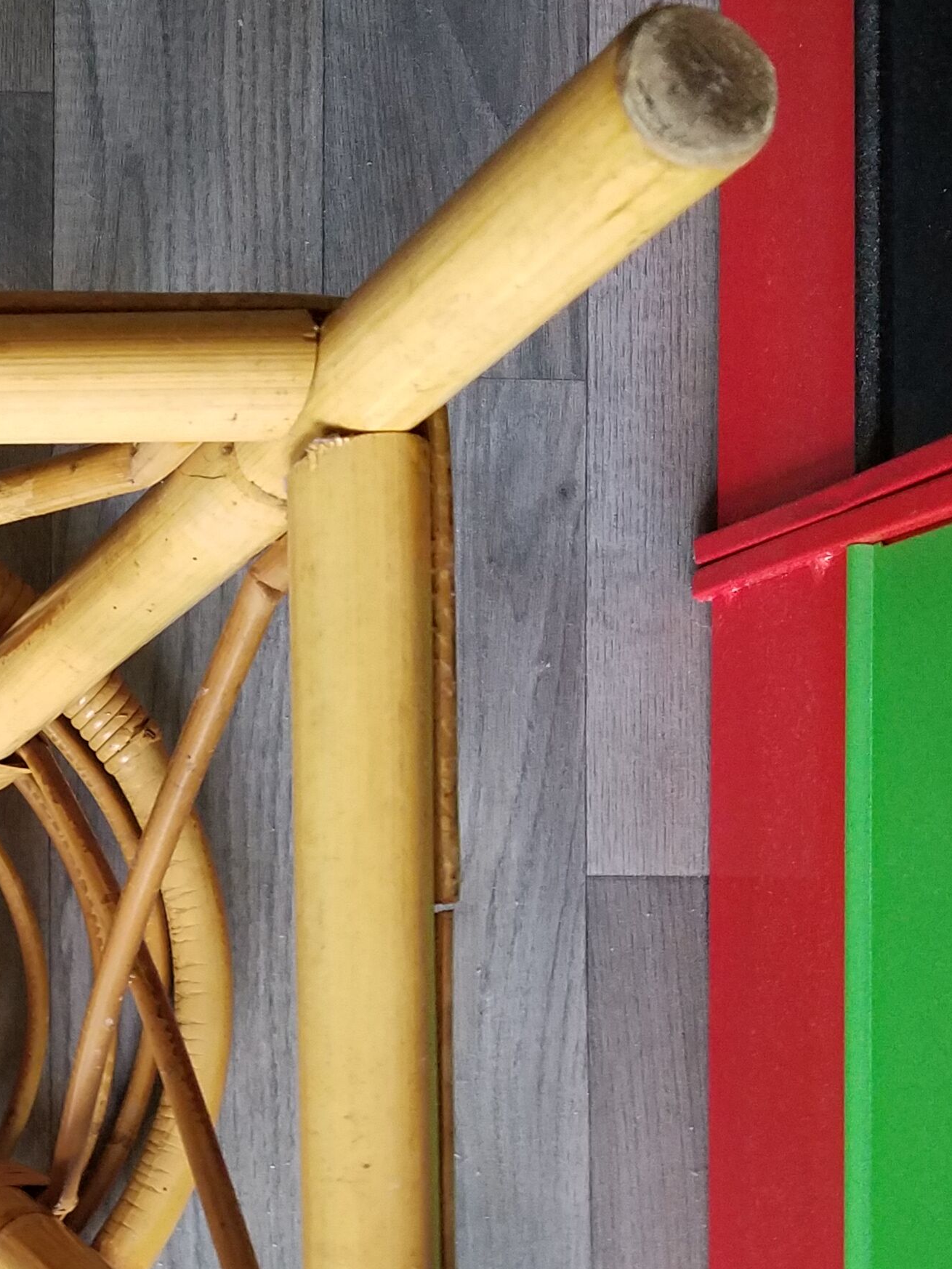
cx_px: -137
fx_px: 2200
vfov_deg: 31.6
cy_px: 960
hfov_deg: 22.8
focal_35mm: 60
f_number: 1.7
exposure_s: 1/24
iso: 200
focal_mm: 4.2
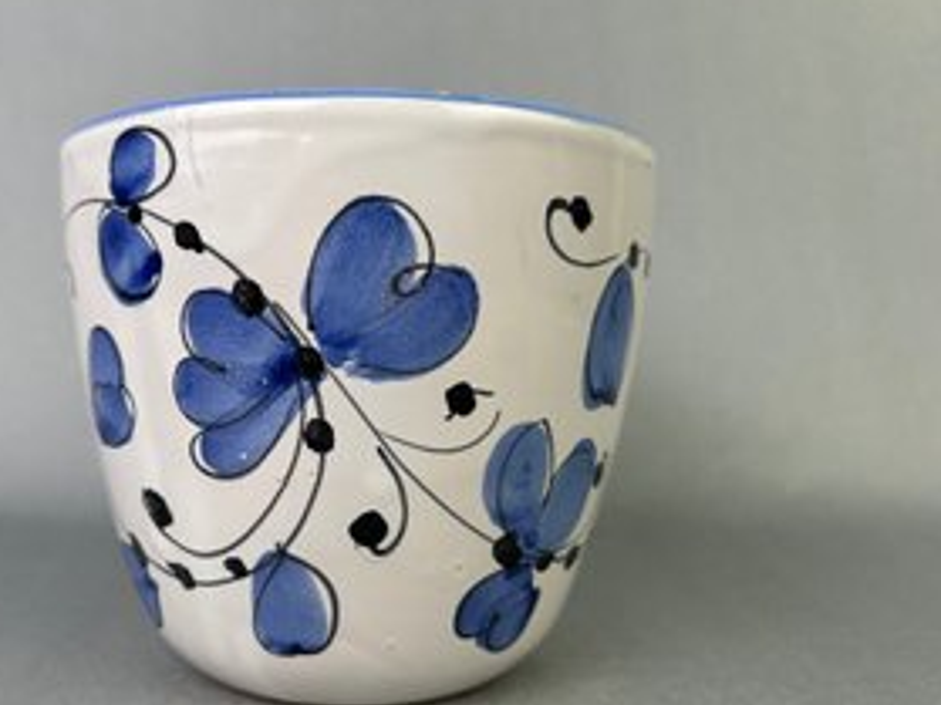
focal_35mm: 32
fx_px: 870
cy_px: 386
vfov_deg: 44.1
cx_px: 366
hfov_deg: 56.3
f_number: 1.5
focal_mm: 5.7
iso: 40
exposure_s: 1/254
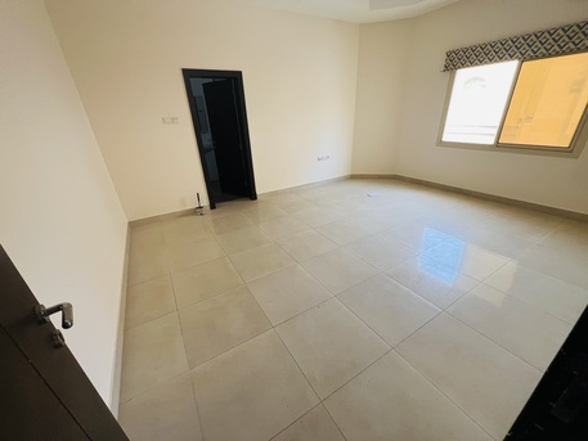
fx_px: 221
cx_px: 294
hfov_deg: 106.2
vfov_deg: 89.9
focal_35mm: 13
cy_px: 220
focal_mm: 1.57
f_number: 1.8
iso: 160
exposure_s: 1/99
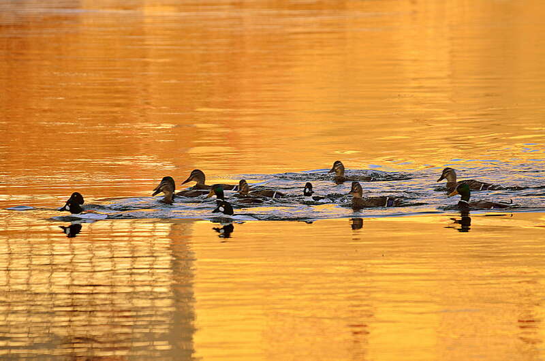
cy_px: 180
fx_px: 11331
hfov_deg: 2.8
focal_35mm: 750
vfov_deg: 1.8
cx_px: 272
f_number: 8
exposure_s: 1/160
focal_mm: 500
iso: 125
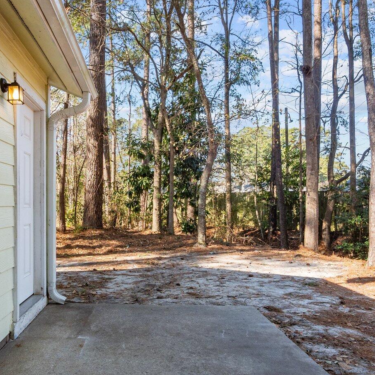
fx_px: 343
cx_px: 158
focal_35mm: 28
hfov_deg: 57.0
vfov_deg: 57.3
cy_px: 197
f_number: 5.6
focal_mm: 7
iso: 200
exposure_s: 1/200
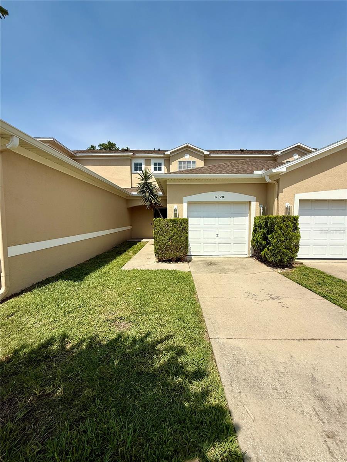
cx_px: 174
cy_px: 231
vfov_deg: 102.1
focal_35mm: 14
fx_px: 187
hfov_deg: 85.7
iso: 50
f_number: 2.2
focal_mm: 2.22
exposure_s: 1/3289
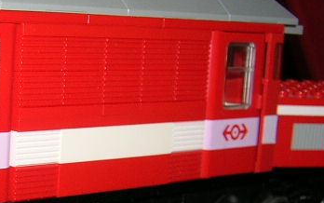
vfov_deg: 12.3
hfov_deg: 19.0
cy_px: 182
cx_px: -14
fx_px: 937
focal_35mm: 106
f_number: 2.9
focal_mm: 5.7
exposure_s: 1/60.1
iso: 50
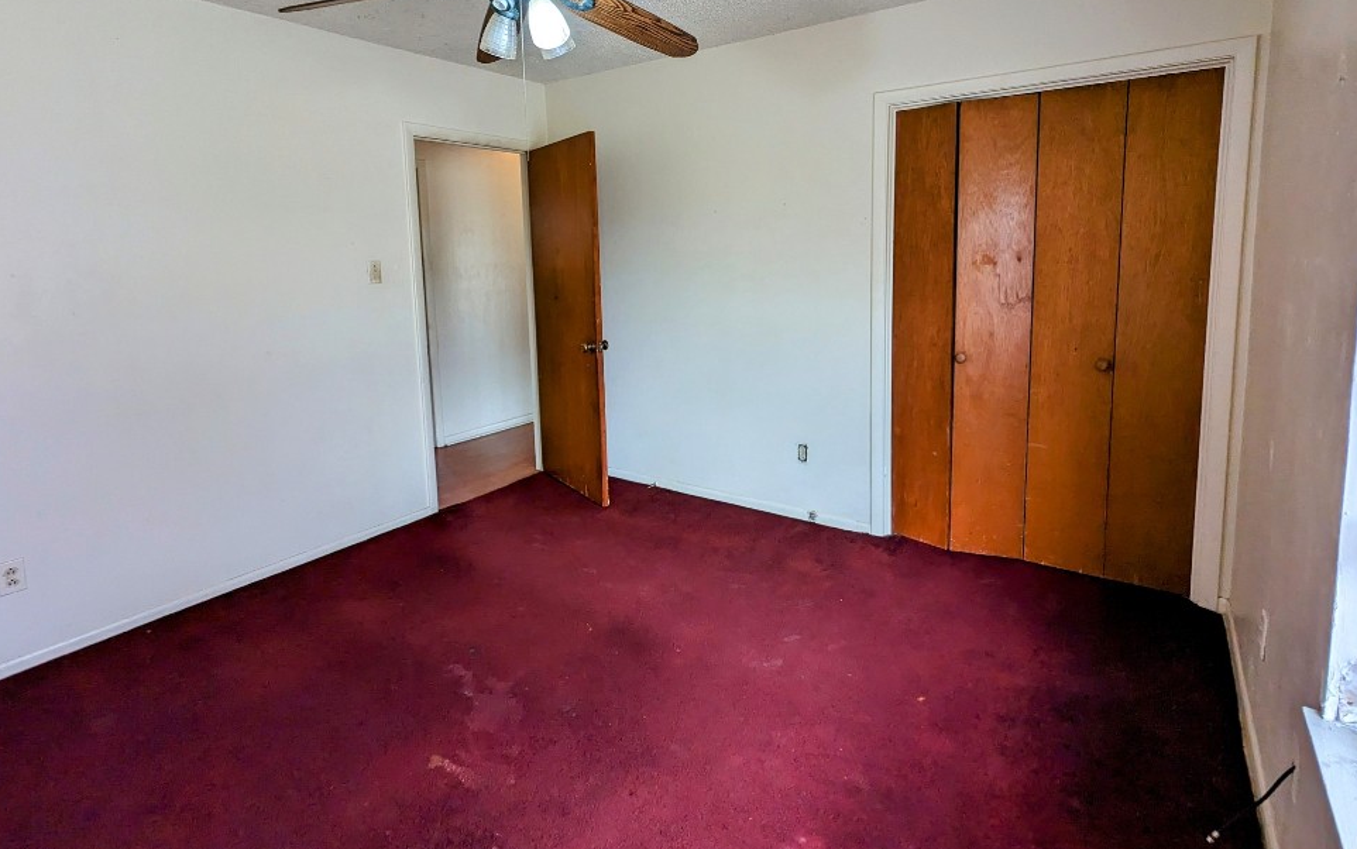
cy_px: 329
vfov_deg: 64.3
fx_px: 666
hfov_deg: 91.1
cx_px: 681
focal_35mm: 18
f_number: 2.2
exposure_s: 1/111
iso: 96
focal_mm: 2.35
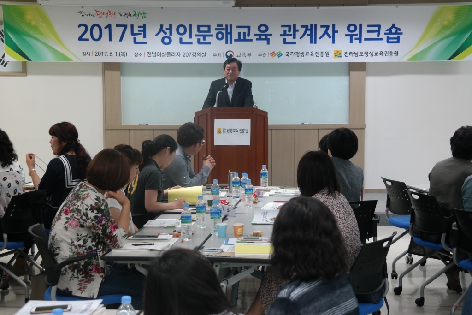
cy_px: 158
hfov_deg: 31.4
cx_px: 236
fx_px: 839
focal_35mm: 64
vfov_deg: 21.2
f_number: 5
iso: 800
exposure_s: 1/60
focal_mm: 42
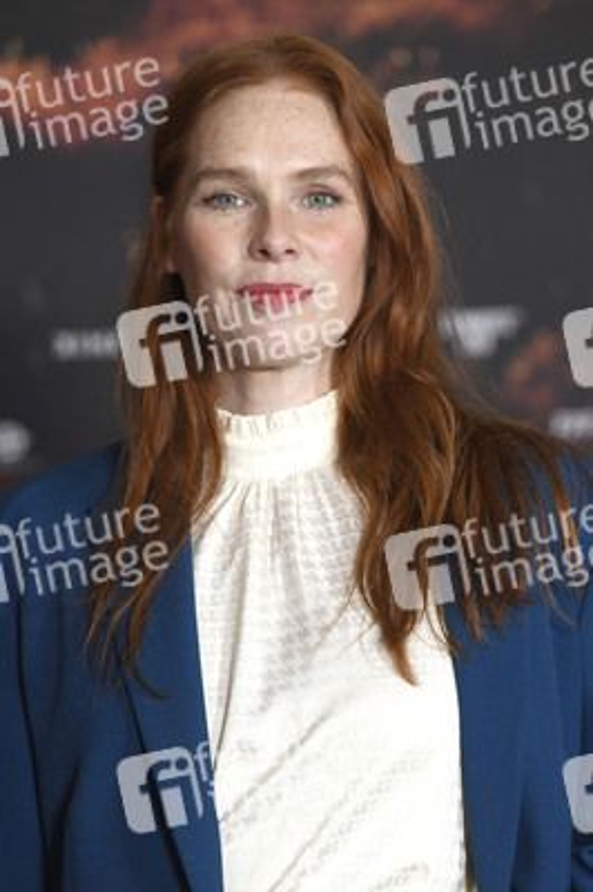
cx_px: 296
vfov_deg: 14.7
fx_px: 3465
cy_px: 446
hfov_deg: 9.8
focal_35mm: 140
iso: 1250
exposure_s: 1/400
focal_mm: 140
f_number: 4
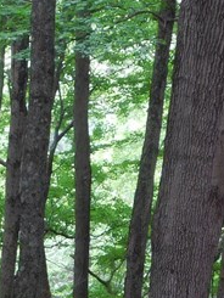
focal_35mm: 213
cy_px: 448
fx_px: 1836
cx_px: -217
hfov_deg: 6.8
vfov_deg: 9.0
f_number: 3.8
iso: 220
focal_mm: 9
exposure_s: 1/30
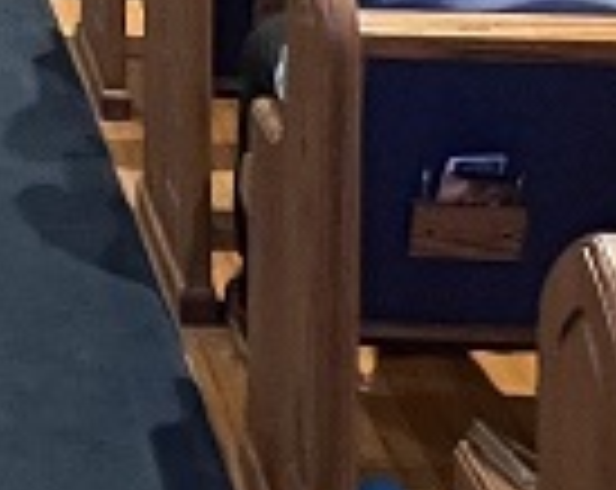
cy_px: -607
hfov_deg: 18.3
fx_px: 1728
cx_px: -261
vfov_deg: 13.1
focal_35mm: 95
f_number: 1.8
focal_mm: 1.57
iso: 800
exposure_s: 1/60
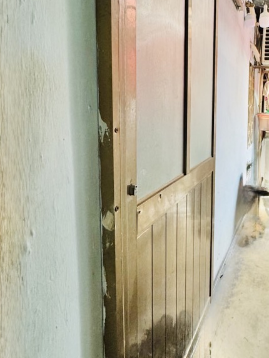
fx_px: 259
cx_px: 221
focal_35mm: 25
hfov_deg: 50.9
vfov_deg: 68.0
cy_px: 127
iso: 250
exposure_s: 1/50
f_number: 2.2
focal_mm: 2.22
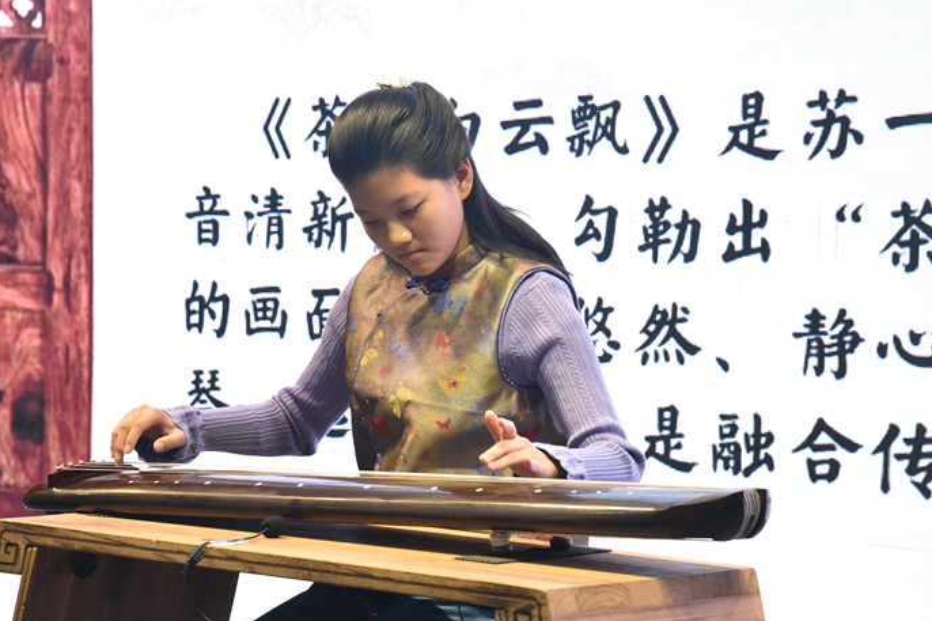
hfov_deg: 14.7
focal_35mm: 140
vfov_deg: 9.8
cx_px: 423
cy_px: 338
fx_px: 3623
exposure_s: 1/60
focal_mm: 120
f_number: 9
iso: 3200
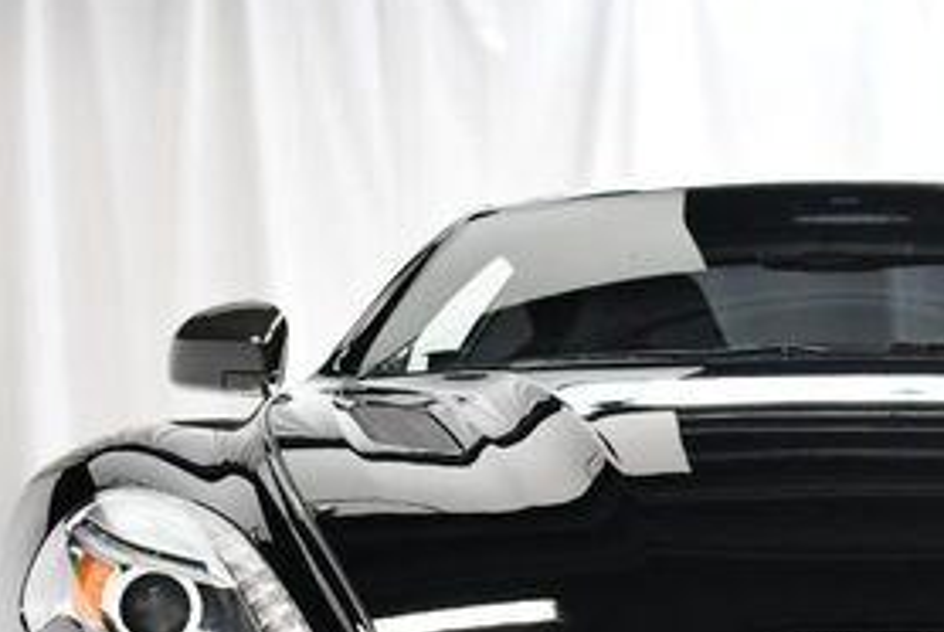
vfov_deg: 12.7
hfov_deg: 19.0
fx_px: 2782
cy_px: 708
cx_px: 808
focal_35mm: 106
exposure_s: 1/60
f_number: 3.8
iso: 3200
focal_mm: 23
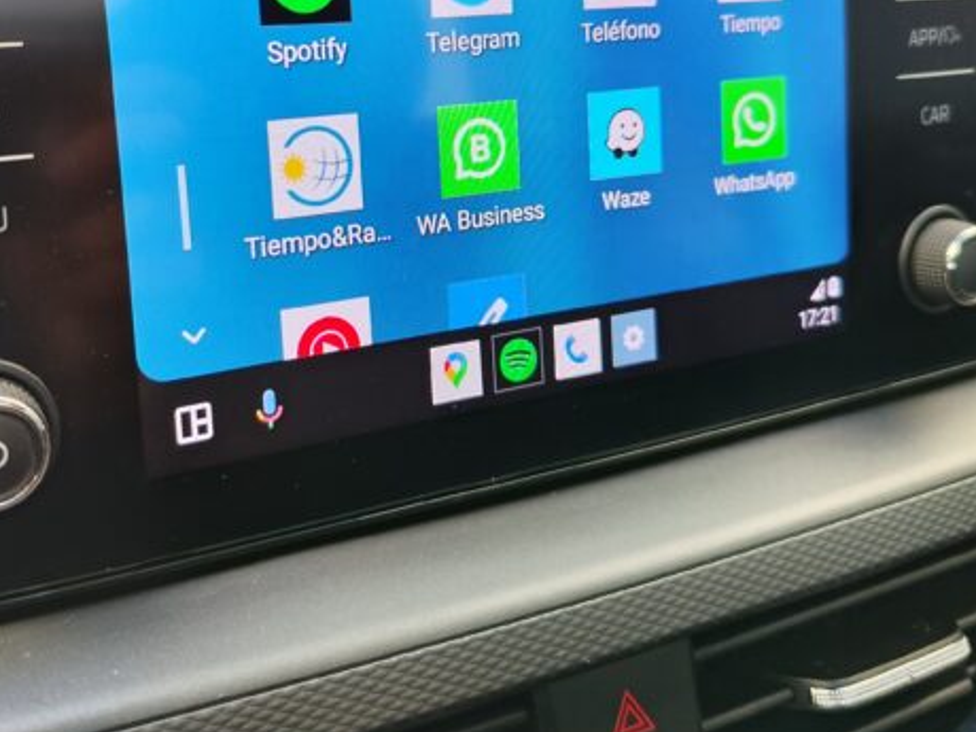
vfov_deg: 35.4
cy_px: 210
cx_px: 369
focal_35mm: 40
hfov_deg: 46.4
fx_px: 1128
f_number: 1.69
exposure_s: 1/100
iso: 69
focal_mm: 7.01
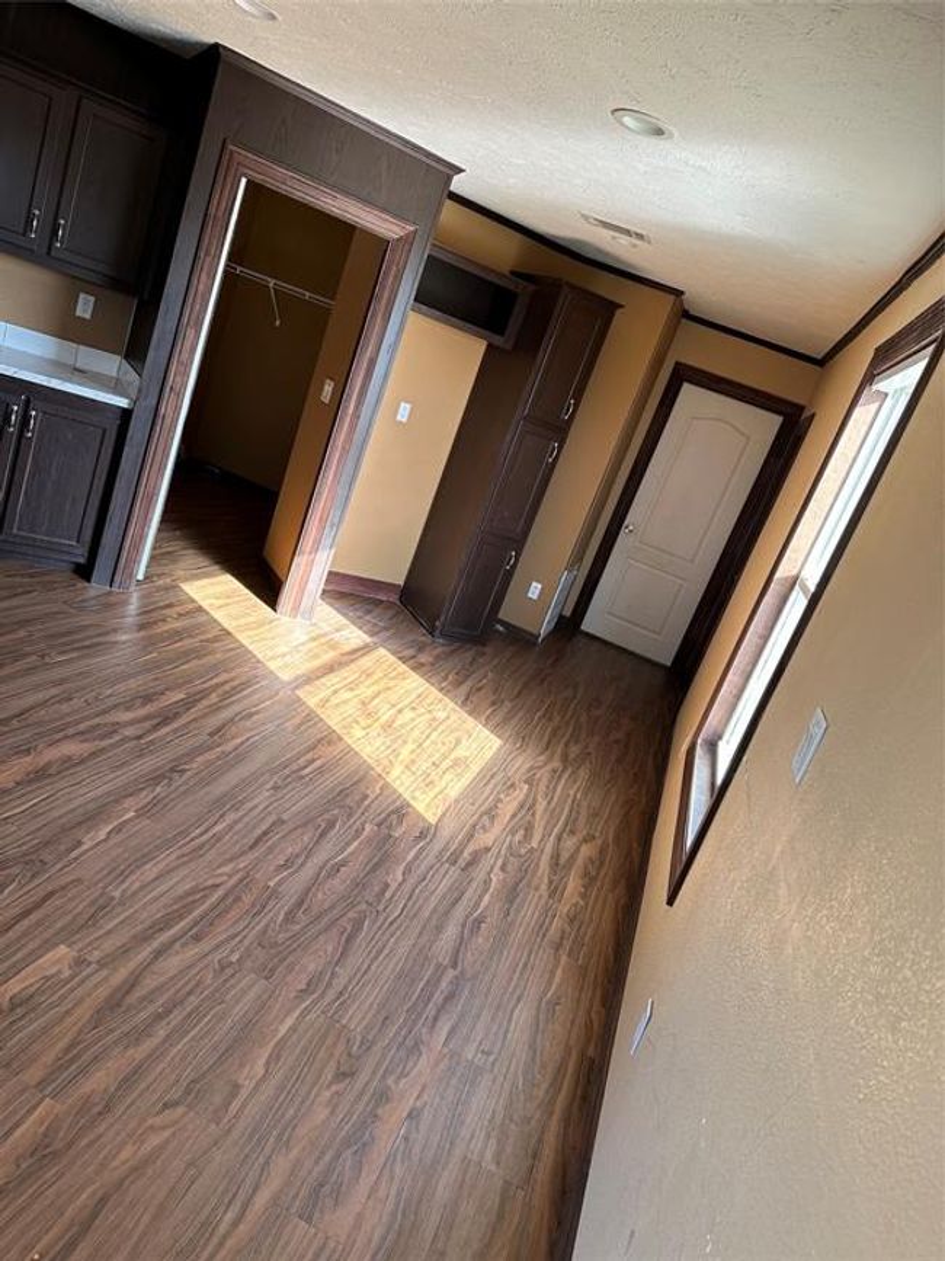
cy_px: 630
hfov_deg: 56.8
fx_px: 874
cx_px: 472
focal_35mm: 24
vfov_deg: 71.6
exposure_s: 1/127
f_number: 1.78
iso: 100
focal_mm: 6.86
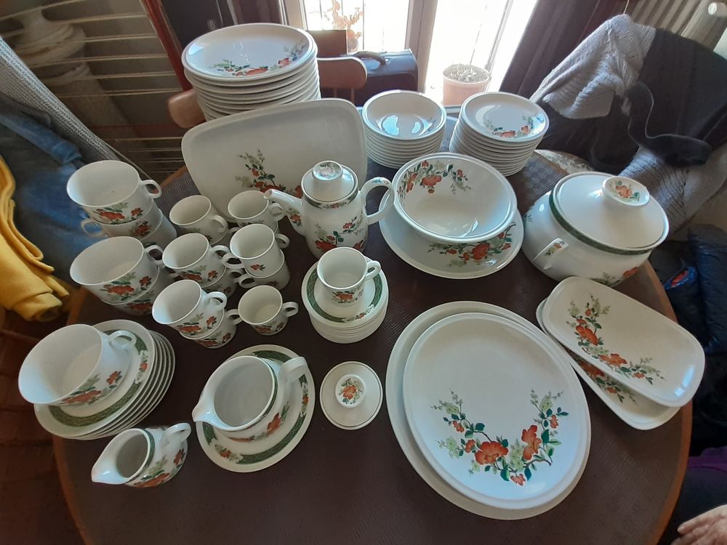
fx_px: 273
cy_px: 272
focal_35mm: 13
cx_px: 364
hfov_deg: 106.2
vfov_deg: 89.9
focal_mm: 1.13
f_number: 2.2
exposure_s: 1/50
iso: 125
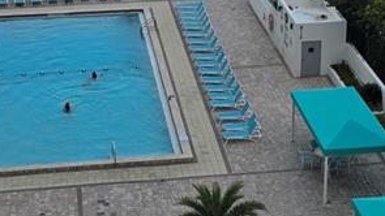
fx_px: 1041
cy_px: 17
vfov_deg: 11.8
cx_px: 226
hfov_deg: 20.9
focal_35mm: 102
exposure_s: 1/359
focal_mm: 6.3
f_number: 1.7
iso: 32
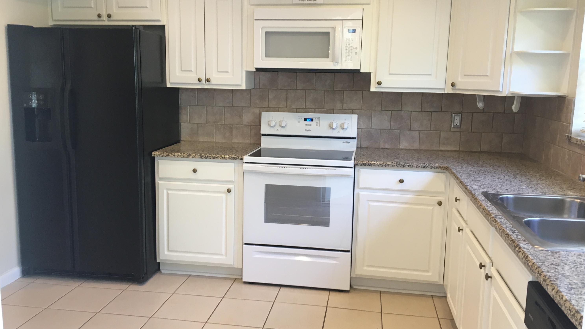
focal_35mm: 32
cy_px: 152
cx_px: 292
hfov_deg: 61.0
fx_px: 496
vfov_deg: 36.7
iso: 64
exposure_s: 1/30
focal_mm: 4.15
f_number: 2.2
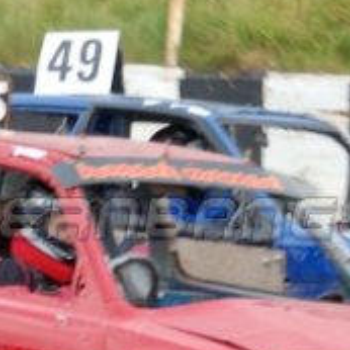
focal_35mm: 306
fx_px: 3495
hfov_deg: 5.7
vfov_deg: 5.7
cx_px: 158
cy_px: 225
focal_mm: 65
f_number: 5.3
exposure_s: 1/250
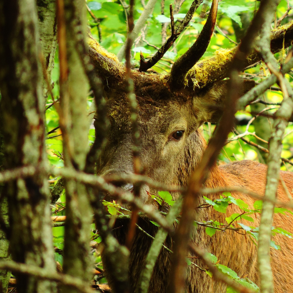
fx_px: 11300
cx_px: 161
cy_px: 146
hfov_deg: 1.5
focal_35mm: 1180
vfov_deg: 1.5
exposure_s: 1/15
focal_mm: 180
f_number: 5.9
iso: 400
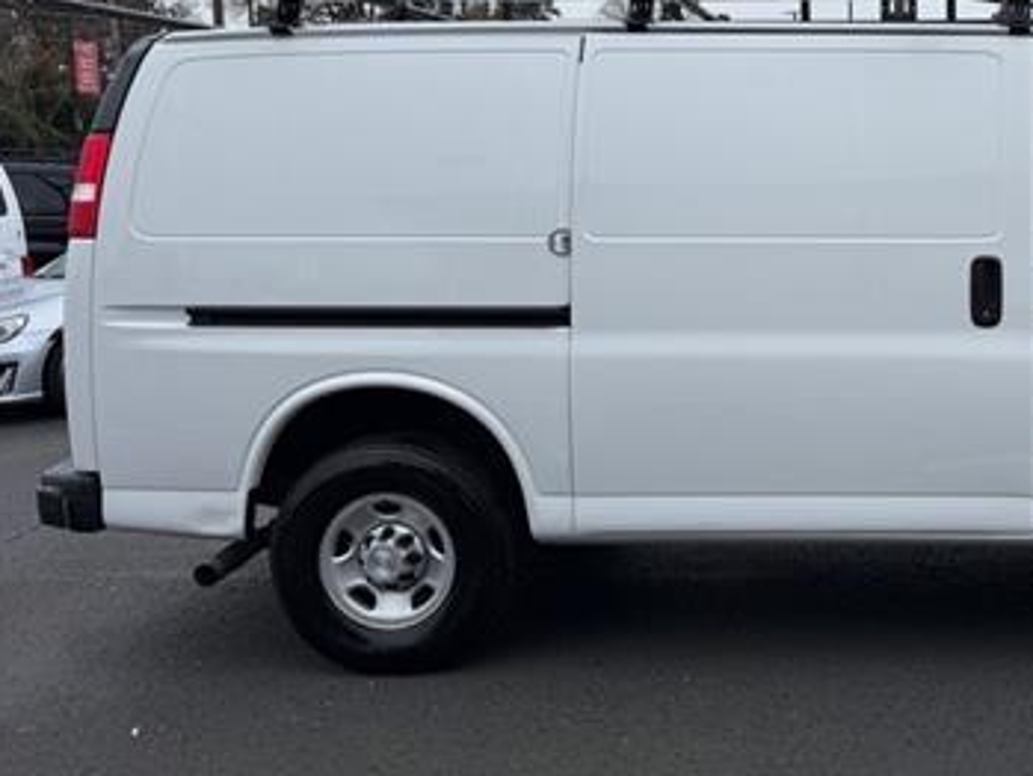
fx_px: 1313
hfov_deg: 40.4
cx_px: 888
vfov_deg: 32.6
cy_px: 255
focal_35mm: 44
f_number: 1.78
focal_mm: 6.76
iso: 80
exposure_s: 1/1230
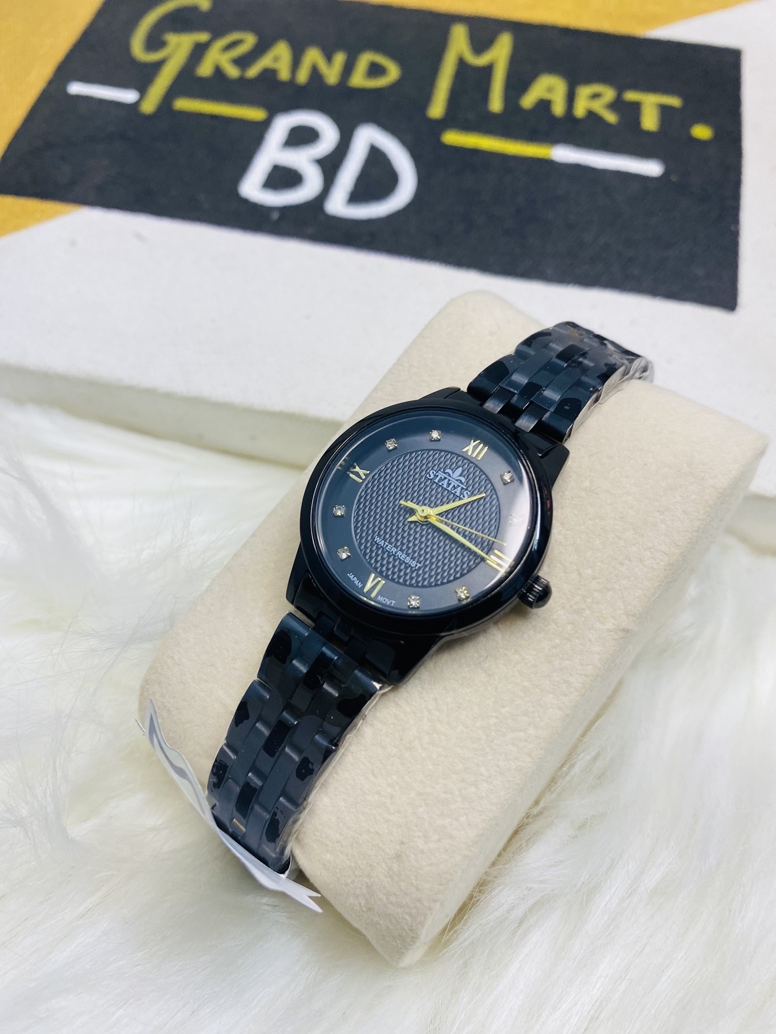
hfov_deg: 53.1
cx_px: 388
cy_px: 517
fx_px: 777
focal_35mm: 26
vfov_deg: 67.3
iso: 80
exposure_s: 1/102
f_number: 1.8
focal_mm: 4.25
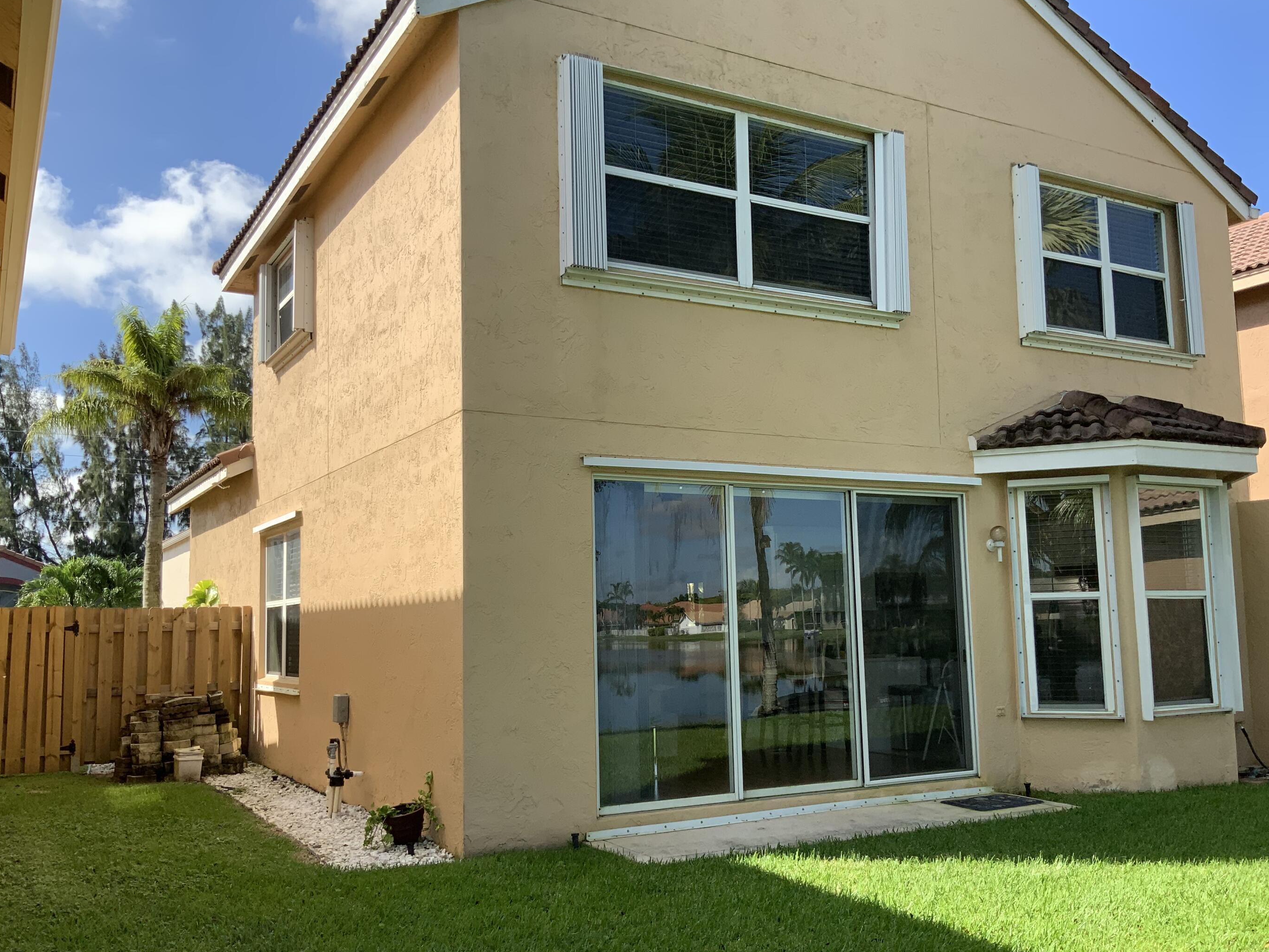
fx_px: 1173
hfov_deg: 56.8
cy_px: 497
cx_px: 638
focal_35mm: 32
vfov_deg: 44.1
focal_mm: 3
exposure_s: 1/1195
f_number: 1.8
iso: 16
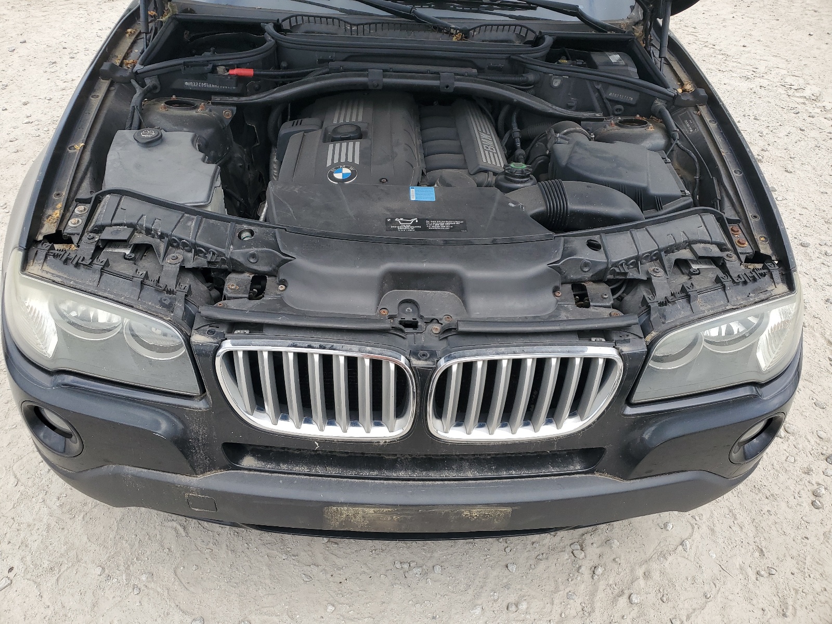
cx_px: 416
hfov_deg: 67.3
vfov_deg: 53.1
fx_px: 625
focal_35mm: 26
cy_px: 312
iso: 50
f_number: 1.5
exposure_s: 1/1000
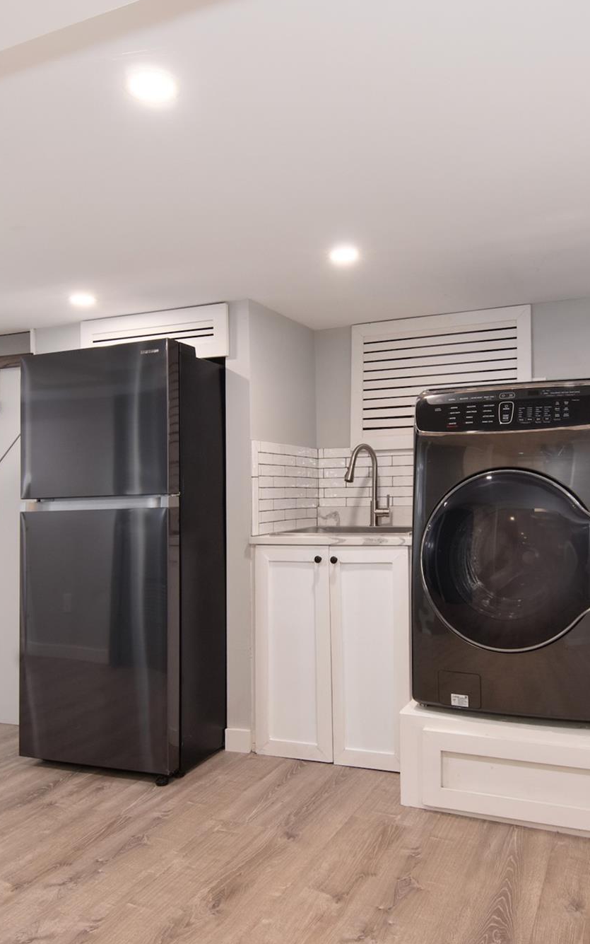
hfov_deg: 47.9
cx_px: 331
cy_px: 471
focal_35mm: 26
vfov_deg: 70.9
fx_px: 663
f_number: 8
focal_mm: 11
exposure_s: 1/40
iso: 640
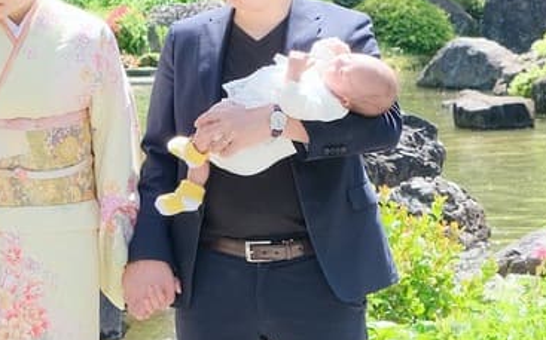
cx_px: -64
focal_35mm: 176
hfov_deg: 11.7
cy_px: 143
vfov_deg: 7.4
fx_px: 2618
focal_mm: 29.2
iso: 800
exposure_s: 1/320
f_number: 5.6
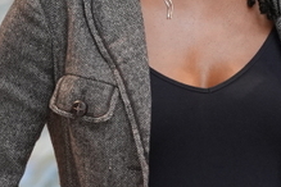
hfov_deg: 3.4
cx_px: 218
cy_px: 39
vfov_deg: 2.3
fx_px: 4714
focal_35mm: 604
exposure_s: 1/200
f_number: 5
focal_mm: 165
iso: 5000
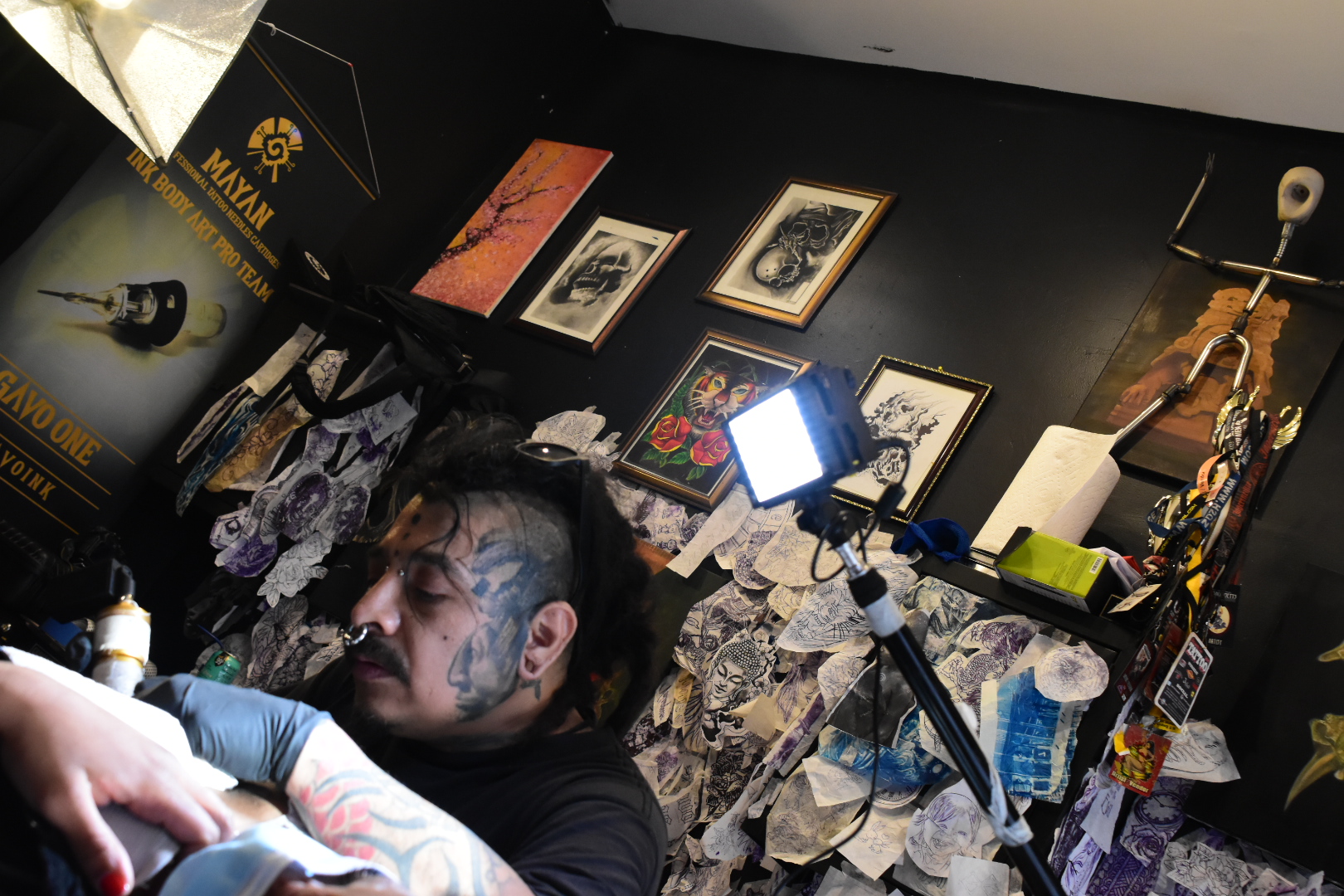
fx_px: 1344
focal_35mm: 36
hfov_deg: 53.1
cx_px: 672
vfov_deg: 36.9
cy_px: 448
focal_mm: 24
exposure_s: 1/90
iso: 2500
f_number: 5.6
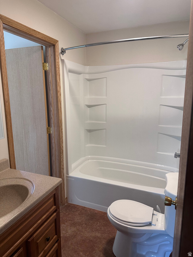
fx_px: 178
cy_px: 128
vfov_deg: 71.6
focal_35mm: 24
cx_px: 96
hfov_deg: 56.8
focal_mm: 6.86
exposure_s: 1/60
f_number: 1.78
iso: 320
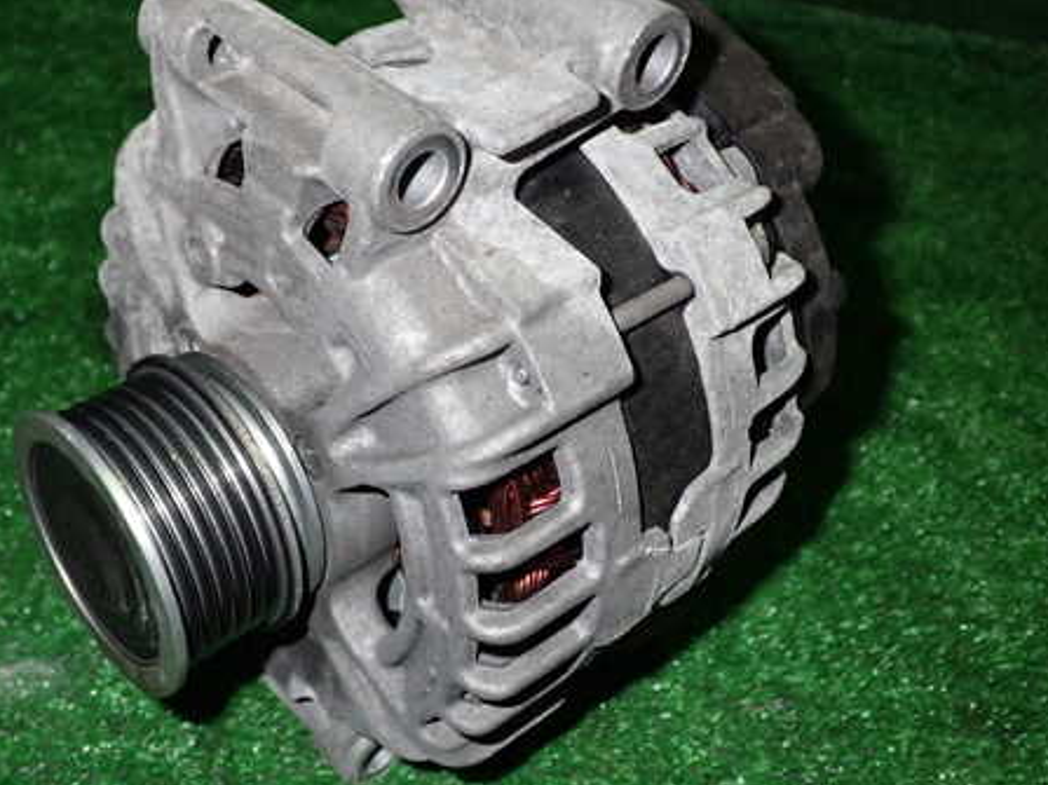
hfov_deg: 43.8
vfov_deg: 33.5
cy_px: 337
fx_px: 1301
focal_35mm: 43
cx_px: 455
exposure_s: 1/30
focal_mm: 5.79
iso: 400
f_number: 7.1
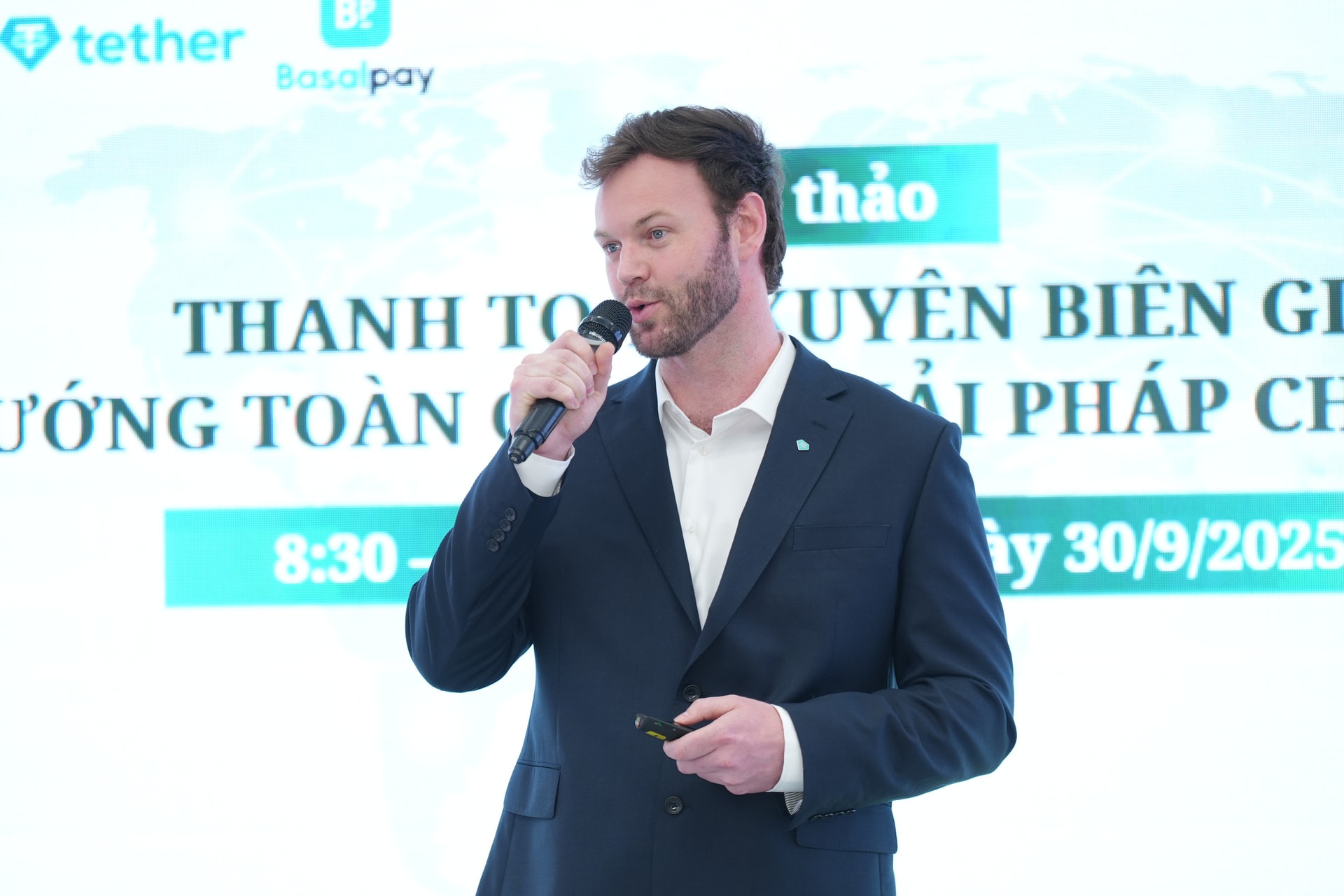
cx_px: 672
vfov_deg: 7.9
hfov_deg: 11.9
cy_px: 448
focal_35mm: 173
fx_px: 6458
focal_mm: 173
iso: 500
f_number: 2.8
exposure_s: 1/200
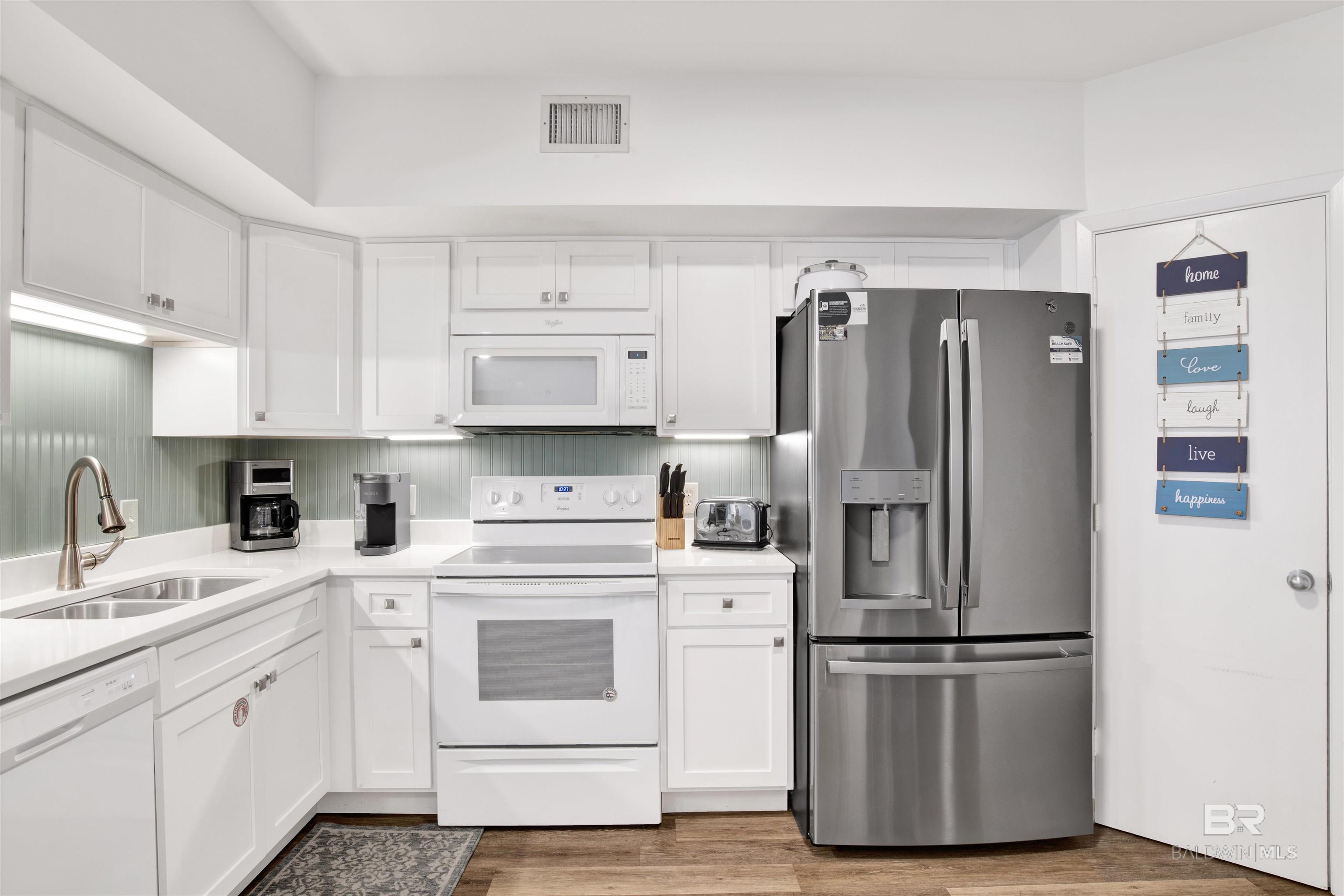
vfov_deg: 64.6
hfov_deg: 86.9
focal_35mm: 19
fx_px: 709
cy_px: 448
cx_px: 672
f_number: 11
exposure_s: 1/4
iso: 200
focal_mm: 19
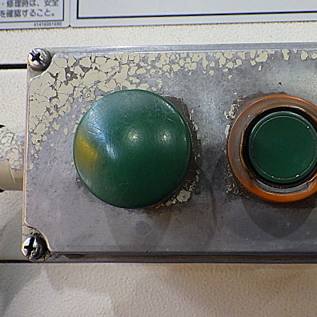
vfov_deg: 41.8
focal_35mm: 40
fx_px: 414
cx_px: 213
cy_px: 146
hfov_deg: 41.3
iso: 500
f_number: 3.5
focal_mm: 5
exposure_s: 1/45
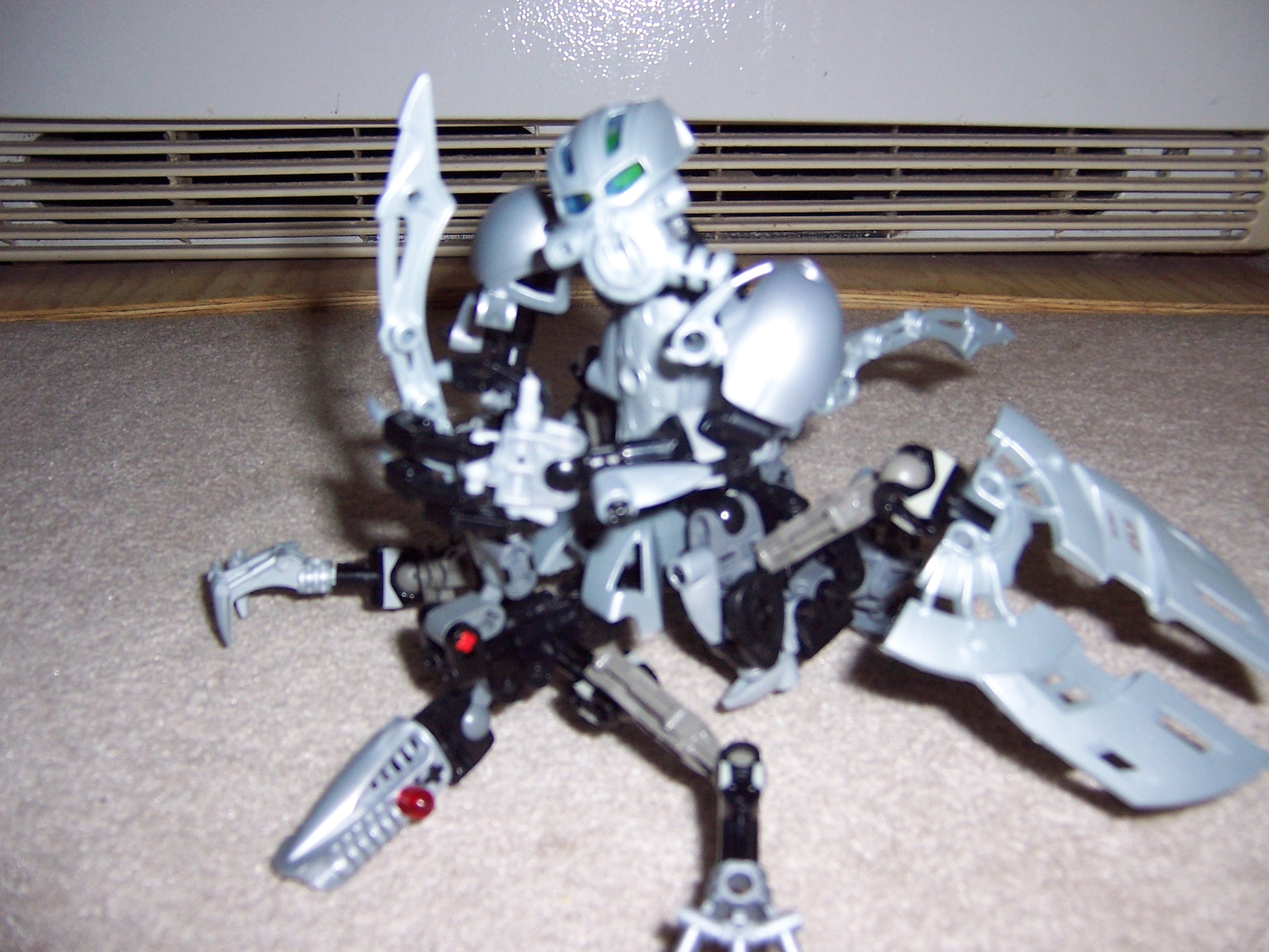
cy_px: 476
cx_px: 634
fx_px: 1210
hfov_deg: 55.4
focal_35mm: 33
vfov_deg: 42.9
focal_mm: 5.5
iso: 140
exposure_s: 1/60
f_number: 2.8
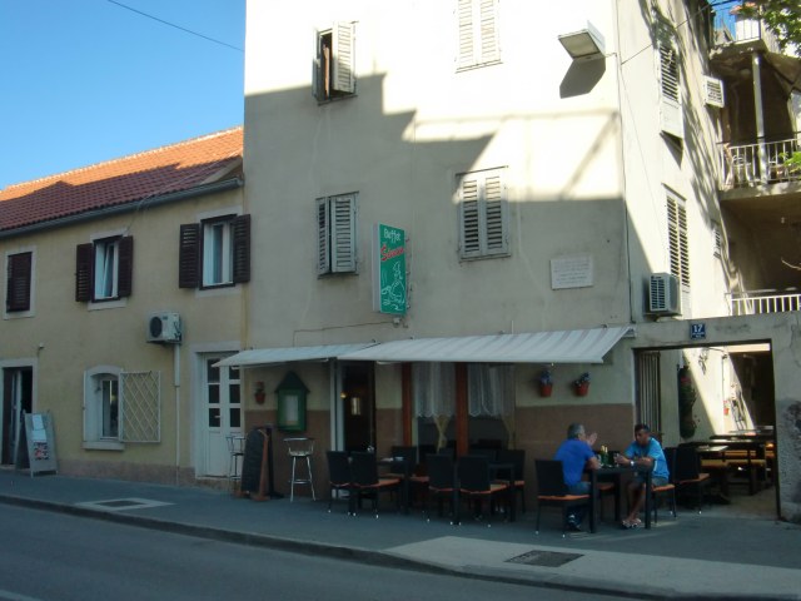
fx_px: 879
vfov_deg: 37.7
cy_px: 300
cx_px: 400
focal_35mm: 38
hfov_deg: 49.0
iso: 100
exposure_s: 1/125
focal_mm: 6.66
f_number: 8.9
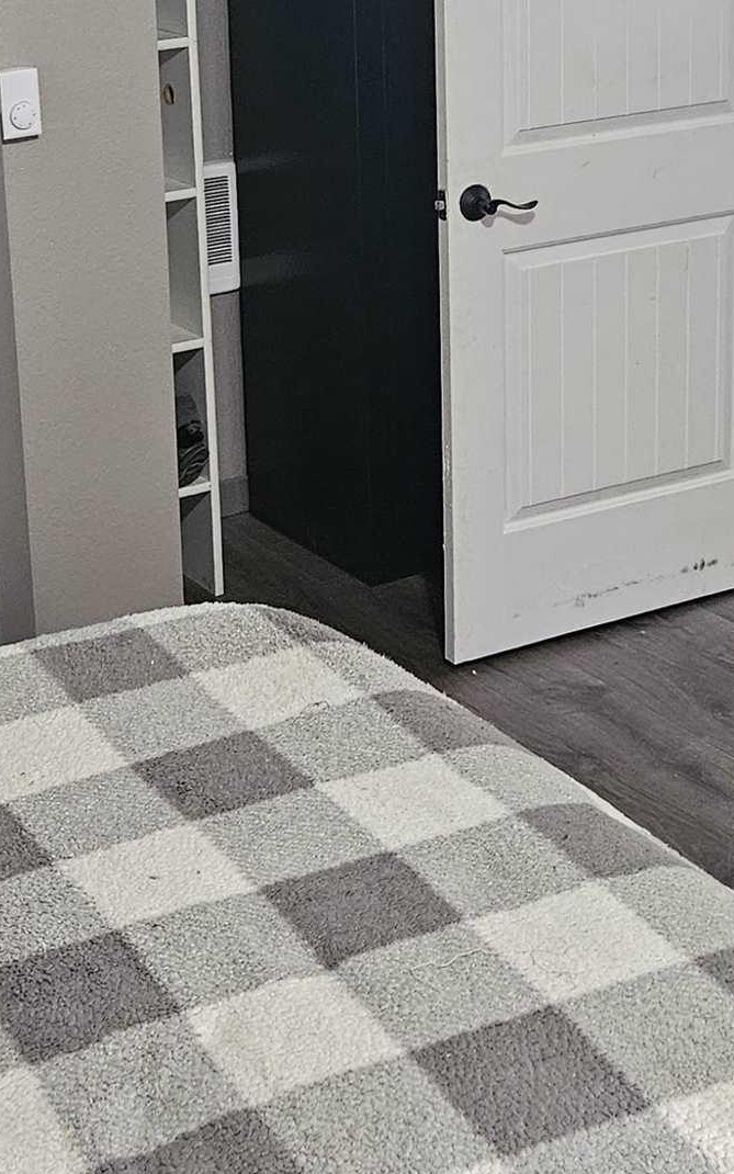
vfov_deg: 28.3
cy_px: 123
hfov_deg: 18.6
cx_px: 310
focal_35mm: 70
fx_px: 2240
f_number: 1.8
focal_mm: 5.4
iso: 500
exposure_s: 1/60
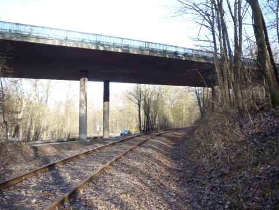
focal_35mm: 32
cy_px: 105
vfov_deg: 44.2
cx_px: 140
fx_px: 258
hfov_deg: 56.8
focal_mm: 5.2
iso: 100
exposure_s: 1/100
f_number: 3.5
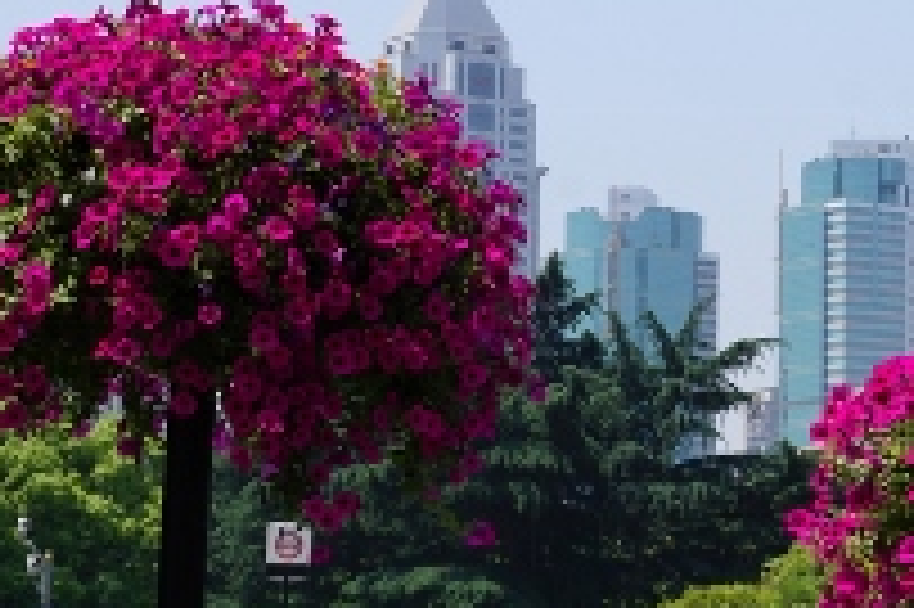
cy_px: 128
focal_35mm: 148
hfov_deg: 13.7
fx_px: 3754
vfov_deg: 9.2
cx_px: 846
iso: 100
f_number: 11
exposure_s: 1/160
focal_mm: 50
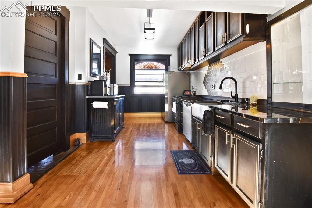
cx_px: 156
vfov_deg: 77.3
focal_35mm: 15
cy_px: 104
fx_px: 130
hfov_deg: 100.4
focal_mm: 10
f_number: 8
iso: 320
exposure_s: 1/13
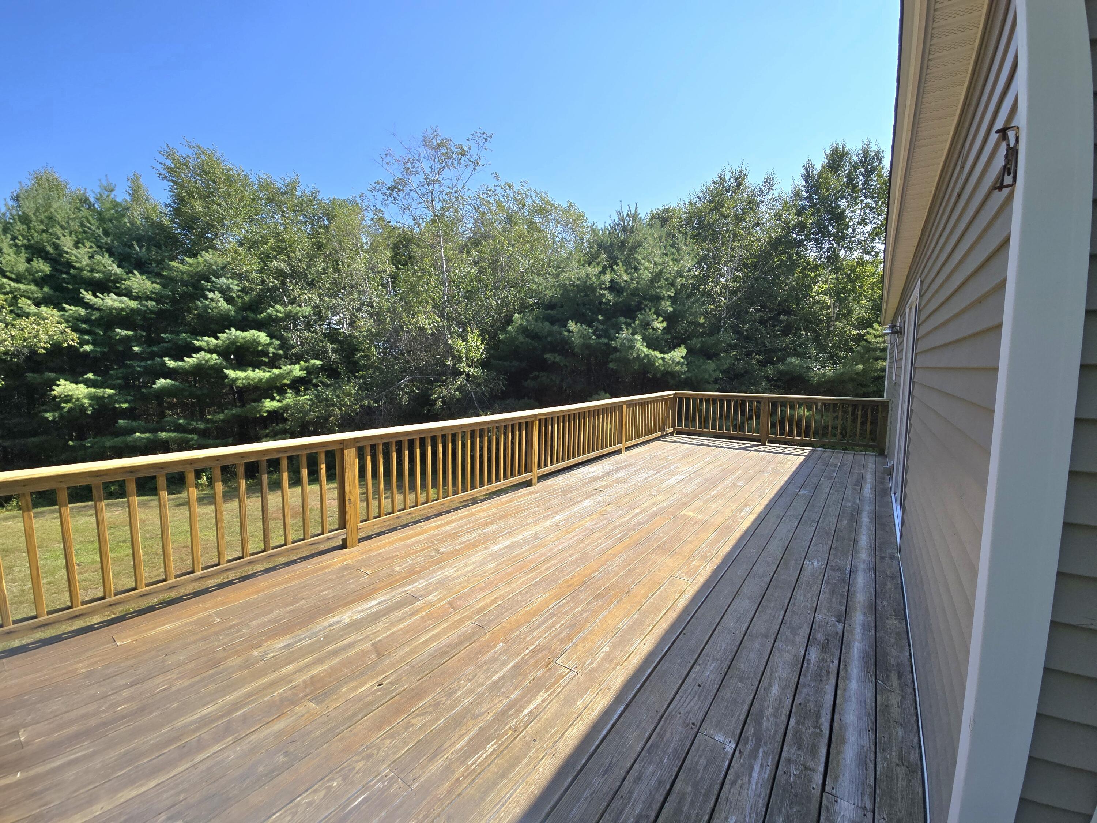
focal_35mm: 13
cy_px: 412
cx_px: 548
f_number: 2.2
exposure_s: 1/2000
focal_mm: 2.2
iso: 50
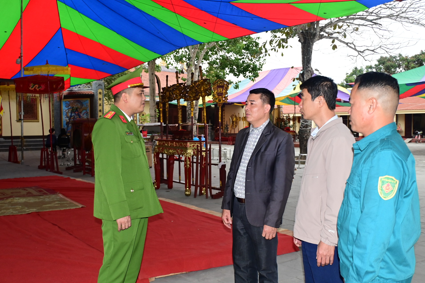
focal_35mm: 37
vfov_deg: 35.9
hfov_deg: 51.9
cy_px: 144
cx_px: 212
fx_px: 437
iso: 800
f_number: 3.8
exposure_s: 1/200
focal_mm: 24
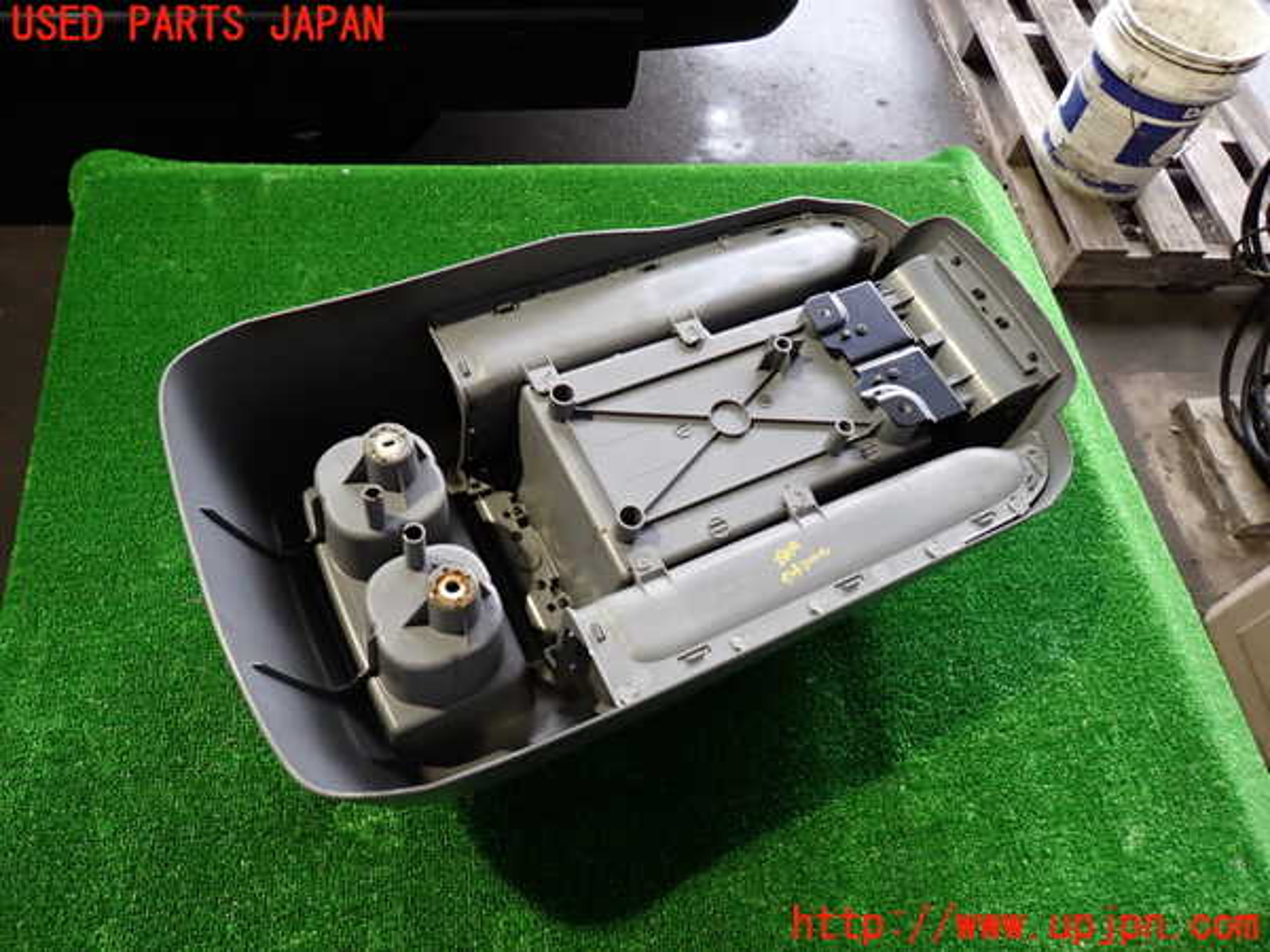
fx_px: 917
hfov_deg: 69.4
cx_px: 635
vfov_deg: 54.9
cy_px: 476
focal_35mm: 25
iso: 250
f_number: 2
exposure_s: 1/30
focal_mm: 4.5
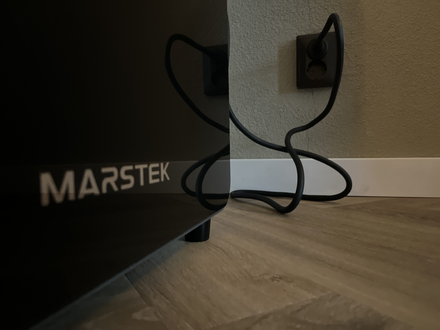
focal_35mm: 26
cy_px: 165
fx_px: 330
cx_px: 220
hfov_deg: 67.3
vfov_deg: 53.1
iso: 1600
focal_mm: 5.1
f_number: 1.6
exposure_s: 1/30
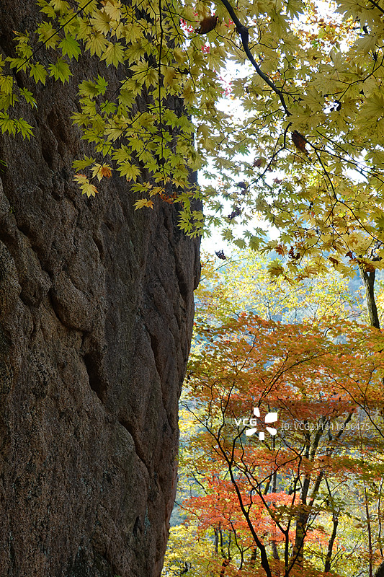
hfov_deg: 35.9
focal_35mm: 37
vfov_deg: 51.9
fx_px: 592
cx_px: 192
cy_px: 288
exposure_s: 1/100
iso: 125
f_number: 3.5
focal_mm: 13.56
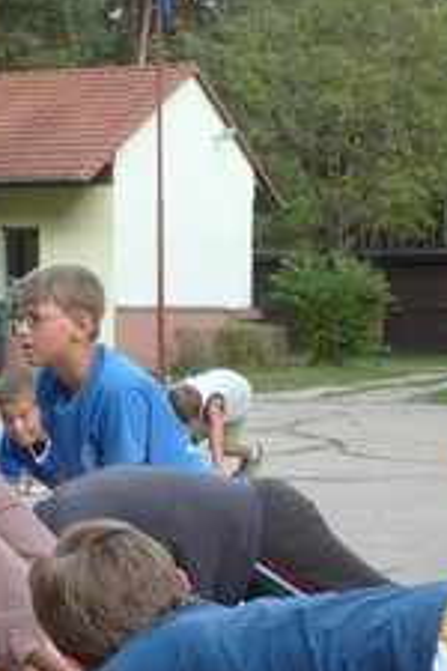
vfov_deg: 20.6
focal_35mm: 97
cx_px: 283
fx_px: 1806
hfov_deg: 14.1
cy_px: 608
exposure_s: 1/125
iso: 100
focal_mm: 5.8
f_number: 2.8
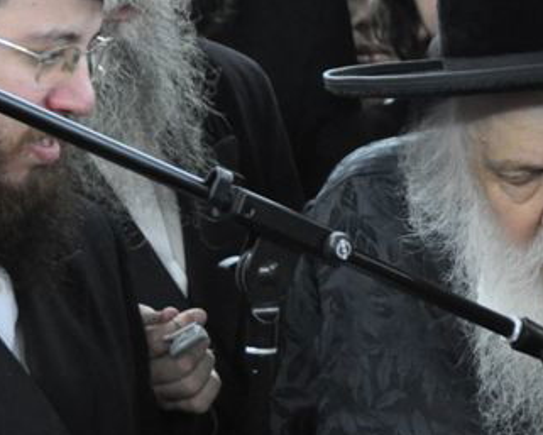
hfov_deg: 6.1
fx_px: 5048
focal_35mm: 314
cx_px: 587
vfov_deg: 4.9
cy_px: 58
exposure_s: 1/20
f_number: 5
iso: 1600
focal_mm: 70
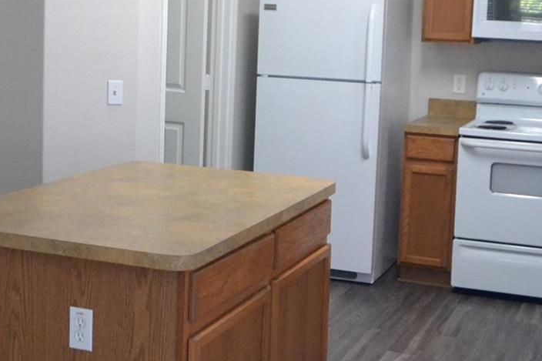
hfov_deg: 30.7
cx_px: 234
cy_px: 80
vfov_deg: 20.6
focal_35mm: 65
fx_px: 985
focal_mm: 15
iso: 2200
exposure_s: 1/60
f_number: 5
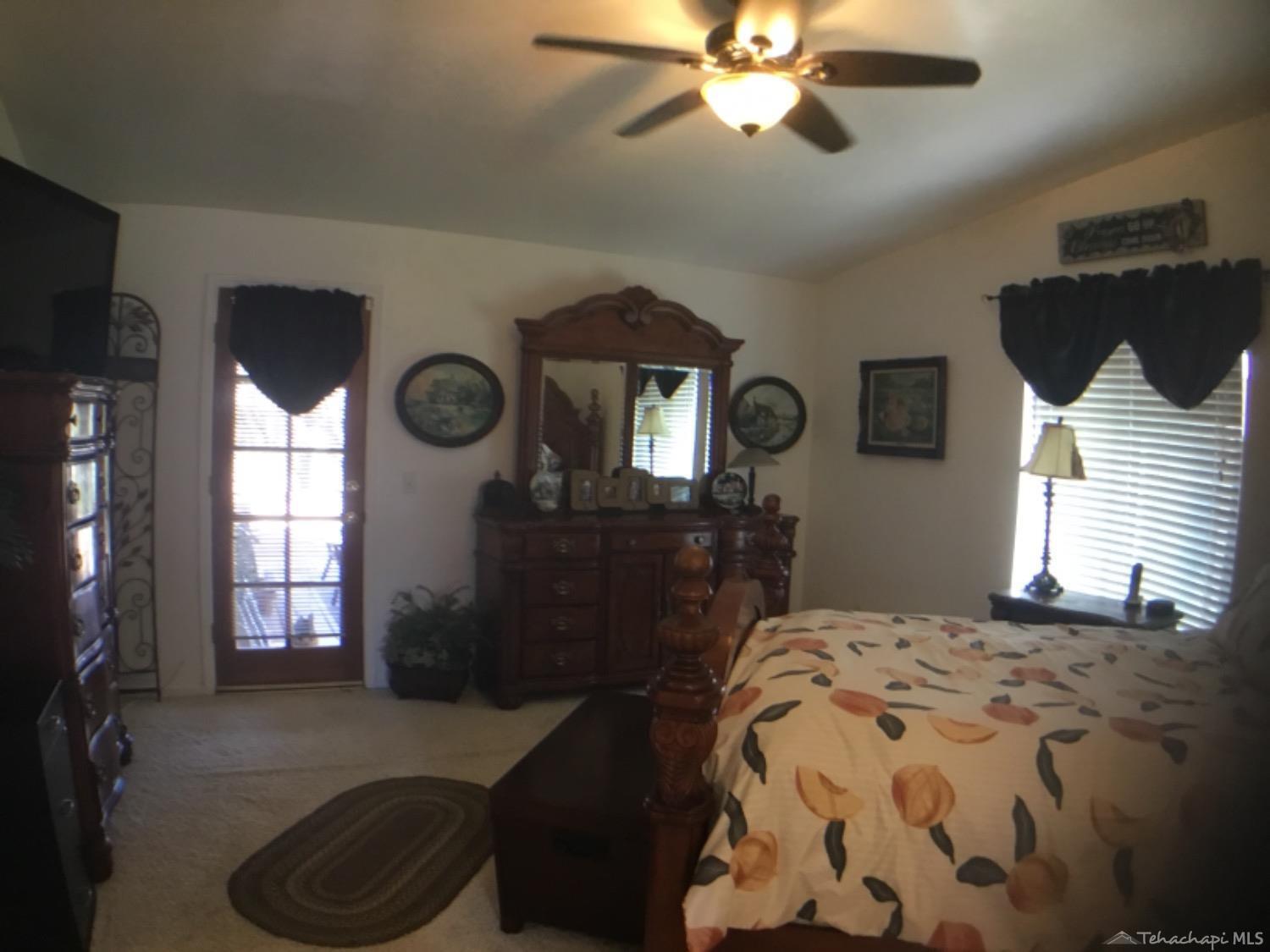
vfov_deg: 45.4
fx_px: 1137
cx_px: 635
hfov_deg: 58.4
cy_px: 476
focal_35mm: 31
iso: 100
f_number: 2.4
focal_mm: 3.3
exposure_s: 1/30
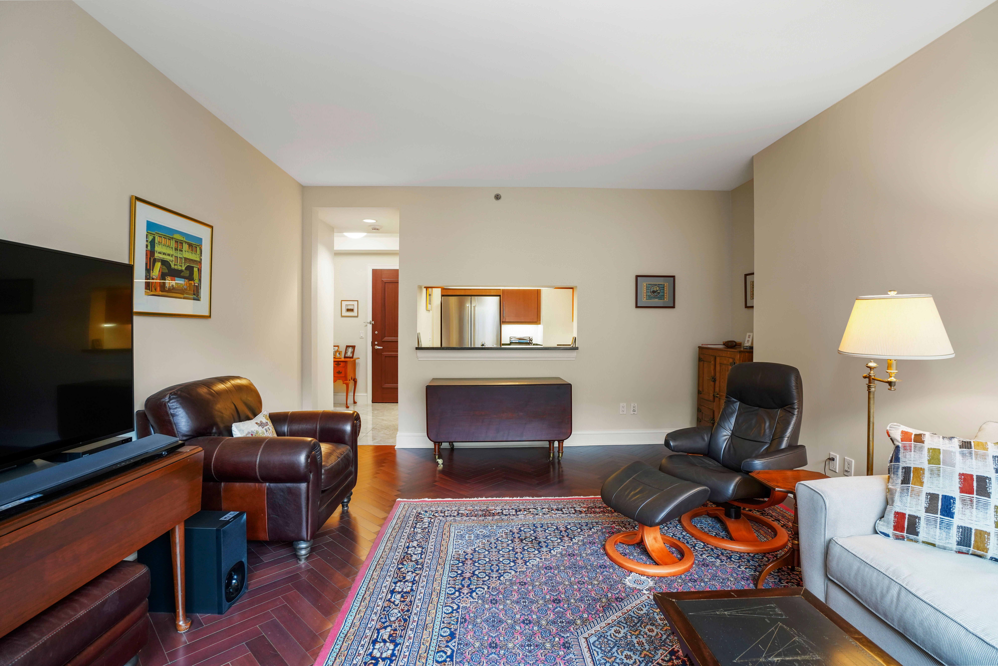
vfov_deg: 73.8
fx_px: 444
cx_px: 499
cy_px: 333
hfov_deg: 96.7
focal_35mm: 16
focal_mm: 16
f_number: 5.6
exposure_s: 1/6
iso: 1000
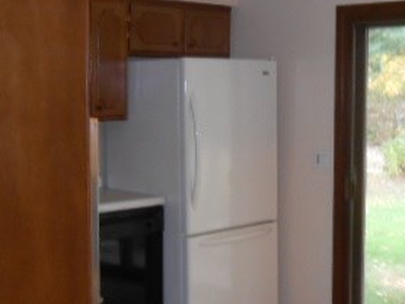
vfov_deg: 21.3
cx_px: 230
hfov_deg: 28.1
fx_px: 808
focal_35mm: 69
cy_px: 147
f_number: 3.8
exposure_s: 1/25
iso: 320
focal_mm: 5.3
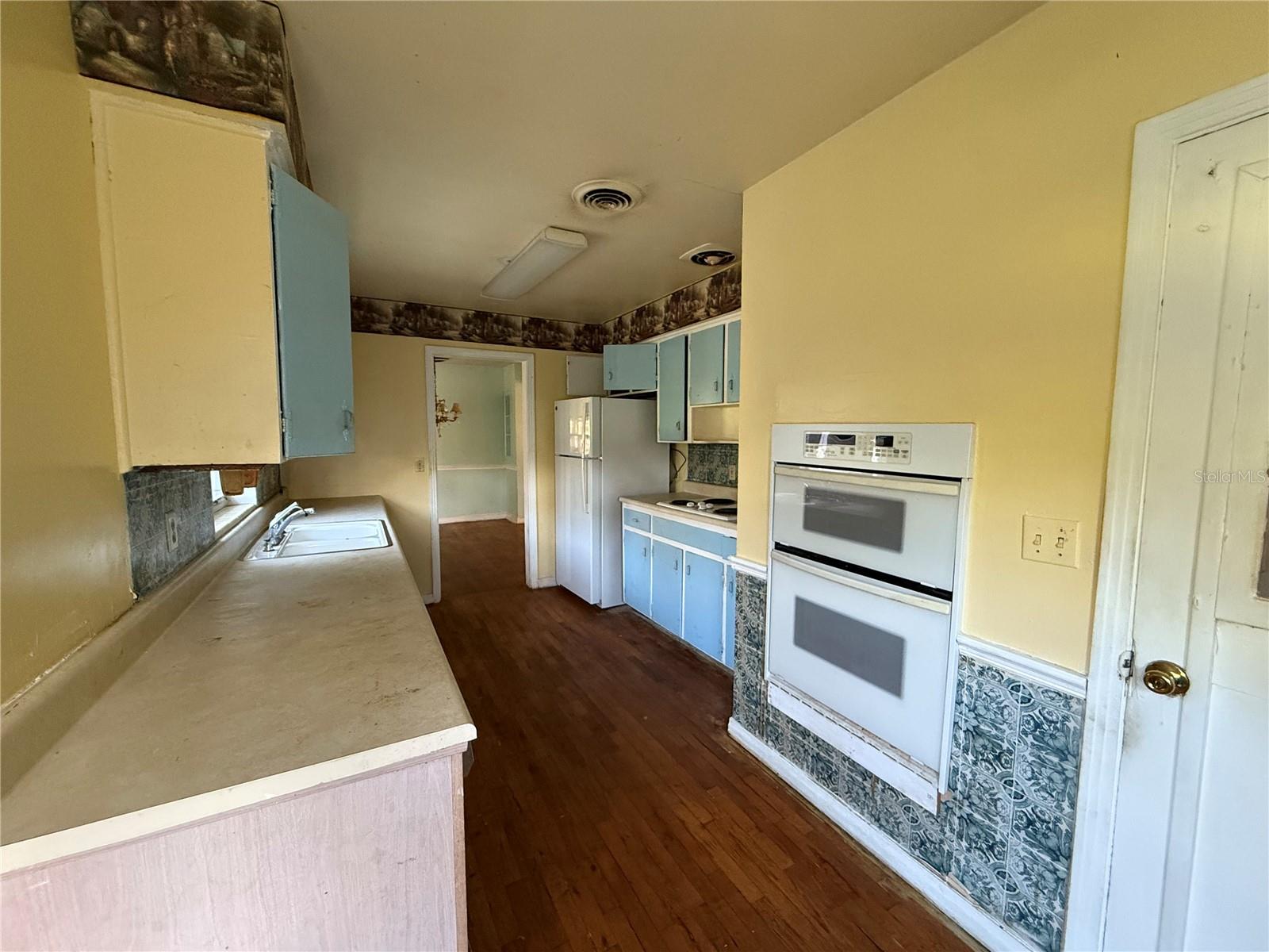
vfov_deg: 85.7
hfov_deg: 102.1
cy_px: 476
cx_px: 634
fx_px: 513
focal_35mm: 14
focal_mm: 2.22
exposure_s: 1/60
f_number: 2.2
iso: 500
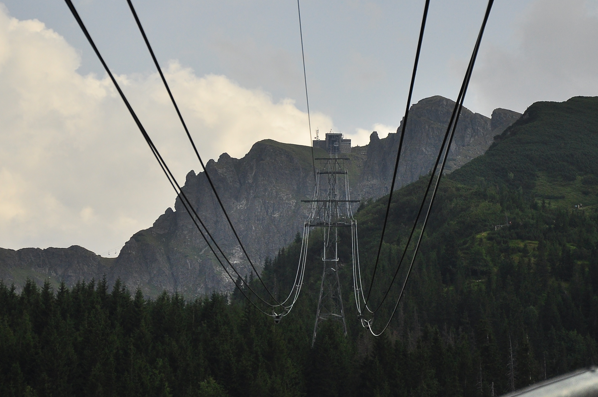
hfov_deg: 10.9
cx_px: 321
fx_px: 3148
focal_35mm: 190
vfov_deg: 7.2
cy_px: 157
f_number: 5.6
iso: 400
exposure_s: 1/3200
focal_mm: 85
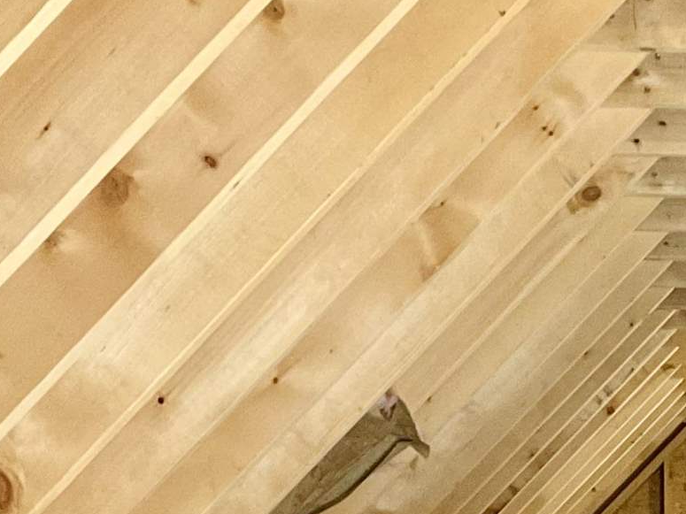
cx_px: 829
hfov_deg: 16.4
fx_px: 2279
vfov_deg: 11.7
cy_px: 1001
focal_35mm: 115
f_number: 1.8
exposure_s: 1/60
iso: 160
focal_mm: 3
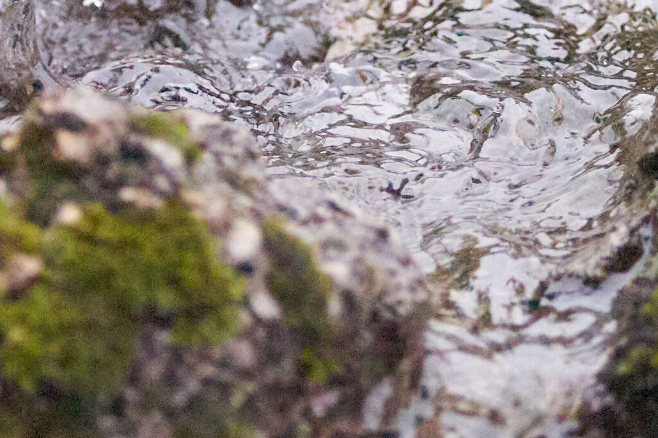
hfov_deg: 7.3
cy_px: 24
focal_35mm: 280
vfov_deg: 4.9
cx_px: 160
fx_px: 5117
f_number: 5.6
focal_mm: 80
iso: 25600
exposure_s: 1/2500
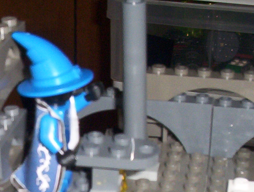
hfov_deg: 17.1
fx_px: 831
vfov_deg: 12.9
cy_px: 204
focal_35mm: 113
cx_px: 11
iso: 140
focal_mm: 6
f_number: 4.5
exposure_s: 1/30
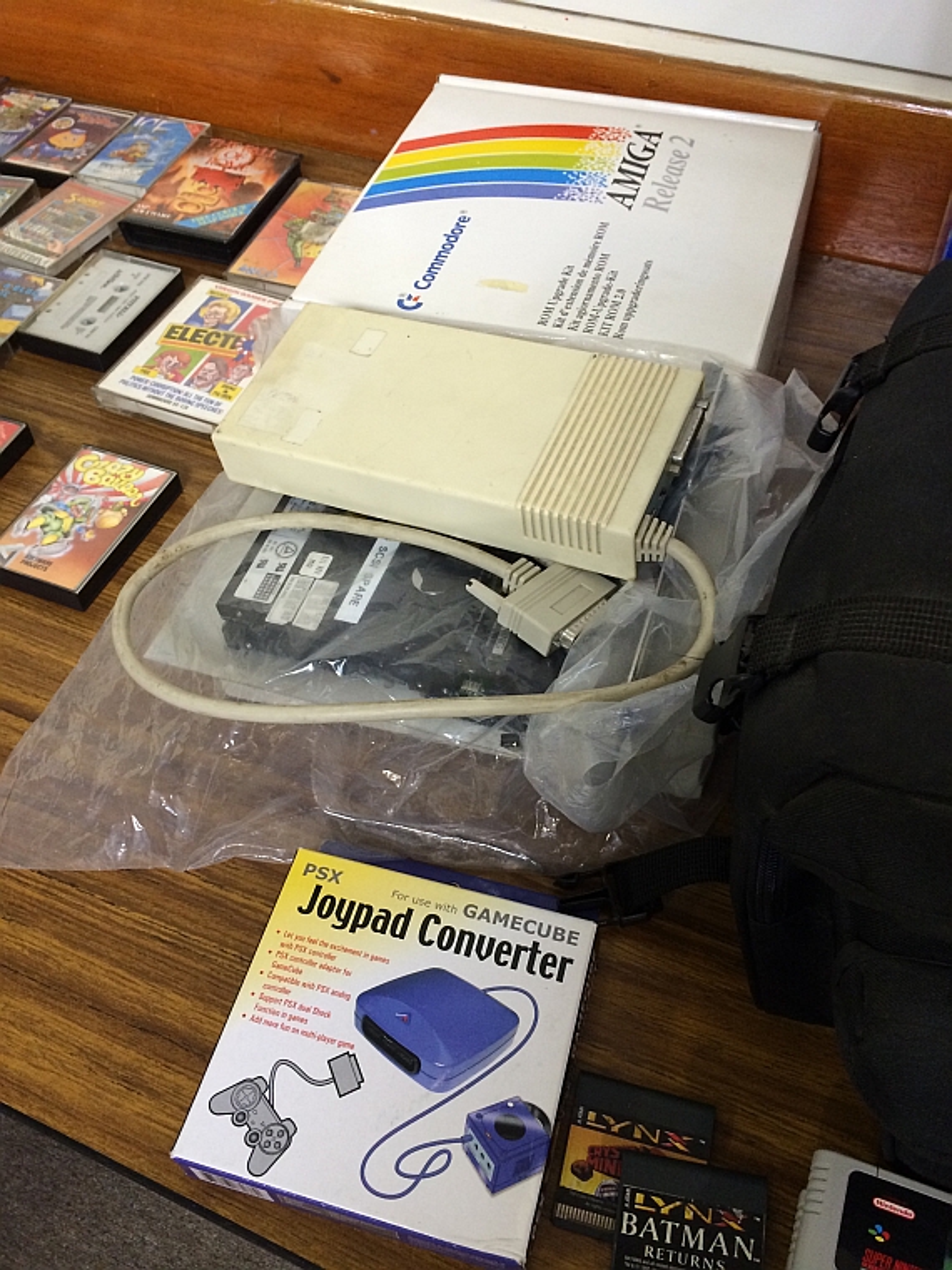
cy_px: 635
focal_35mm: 30
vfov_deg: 60.0
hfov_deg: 46.8
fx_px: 1100
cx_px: 476
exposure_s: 1/33
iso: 200
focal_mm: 4.12
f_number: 2.2
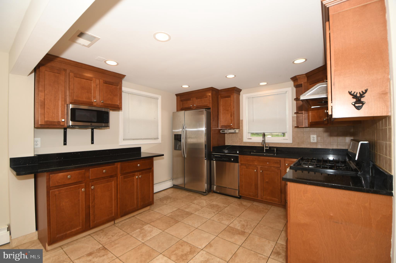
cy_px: 132
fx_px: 165
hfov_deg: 100.4
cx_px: 198
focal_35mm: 15
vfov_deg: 77.3
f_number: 3.5
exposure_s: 1/160
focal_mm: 10
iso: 100
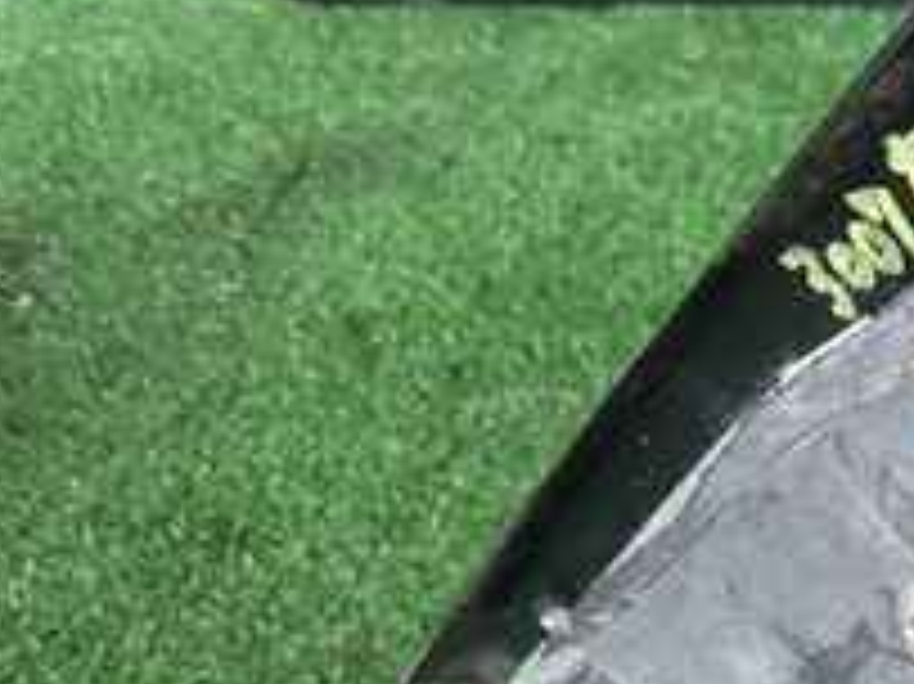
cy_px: 598
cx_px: 1315
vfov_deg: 19.6
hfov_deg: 22.4
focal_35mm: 74
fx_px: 1953
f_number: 2
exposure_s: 1/60
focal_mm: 4.5
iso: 100
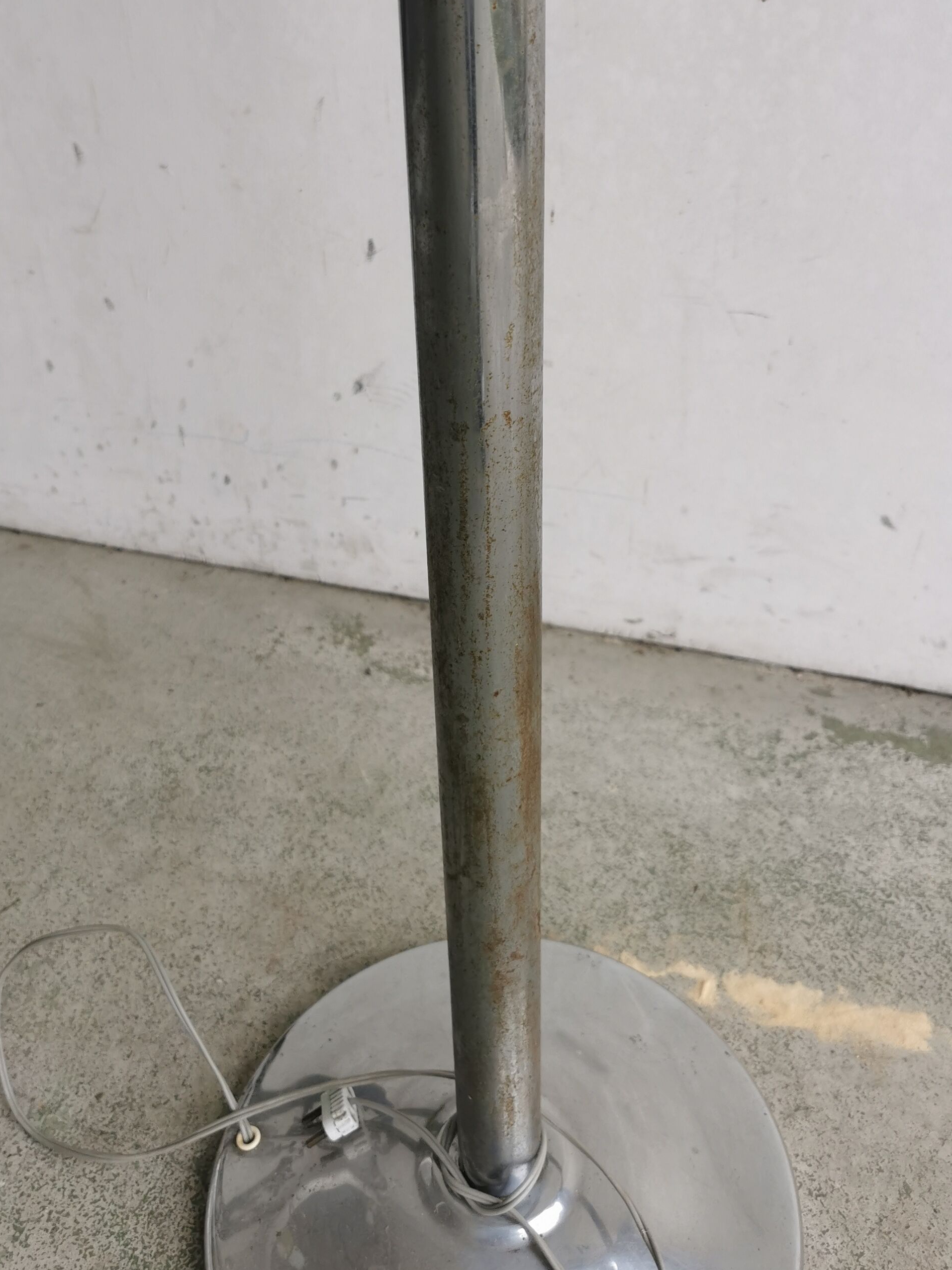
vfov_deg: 47.0
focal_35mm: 39
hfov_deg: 36.8
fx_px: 1430
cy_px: 406
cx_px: 452
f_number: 1.6
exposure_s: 1/179
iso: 50
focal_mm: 5.56
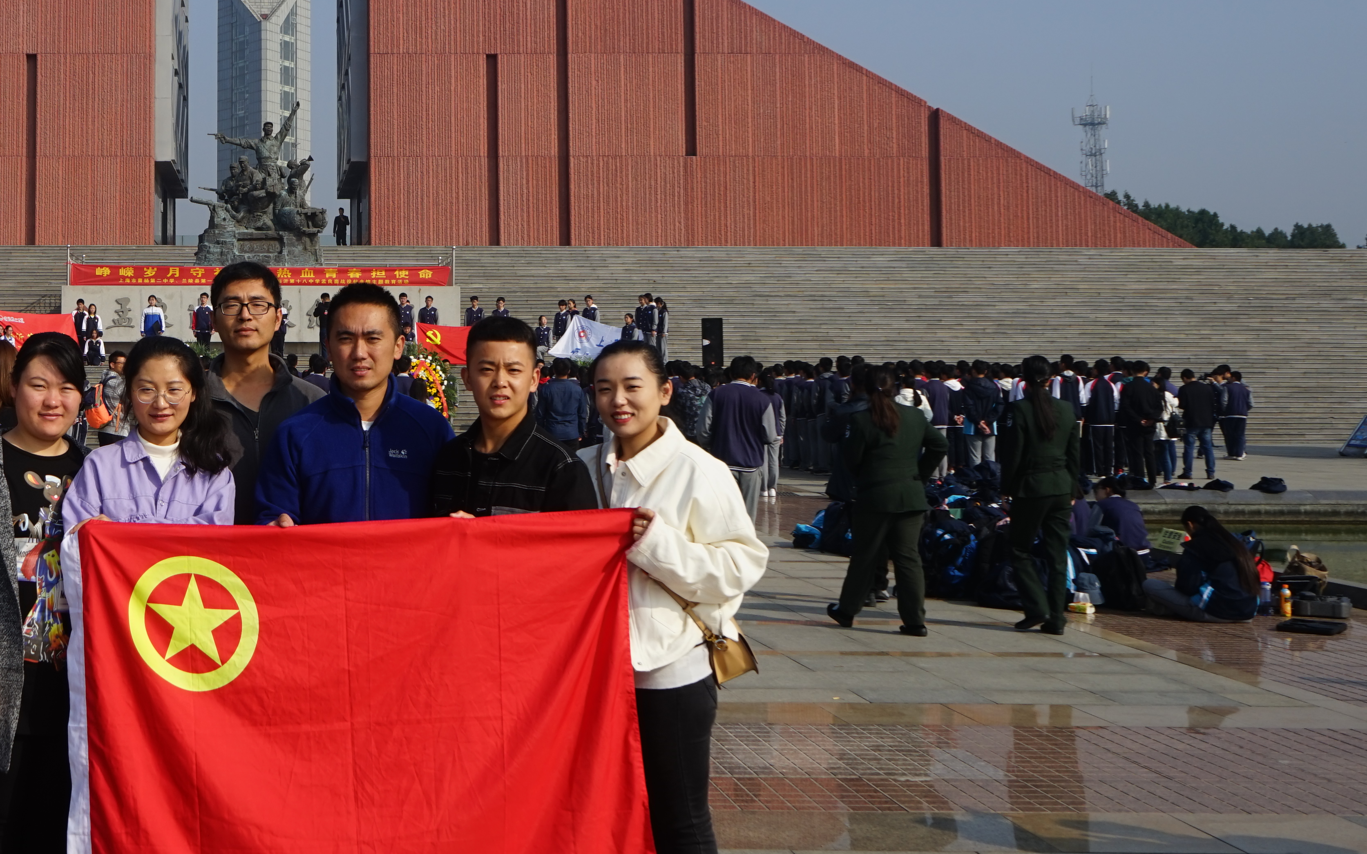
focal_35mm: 53
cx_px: 244
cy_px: 244
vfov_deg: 24.2
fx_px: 1974
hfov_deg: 36.7
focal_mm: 29
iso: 100
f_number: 11
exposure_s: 1/200
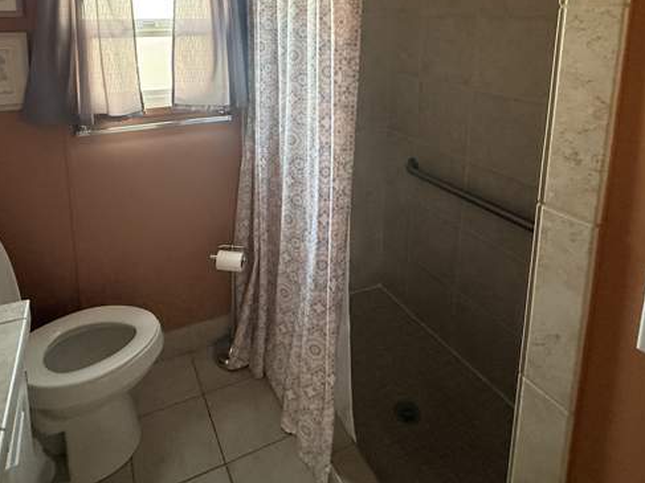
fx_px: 428
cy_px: 87
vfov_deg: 54.3
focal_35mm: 23
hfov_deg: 73.4
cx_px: 270
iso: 400
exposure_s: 1/60
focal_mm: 2.22
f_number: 2.2
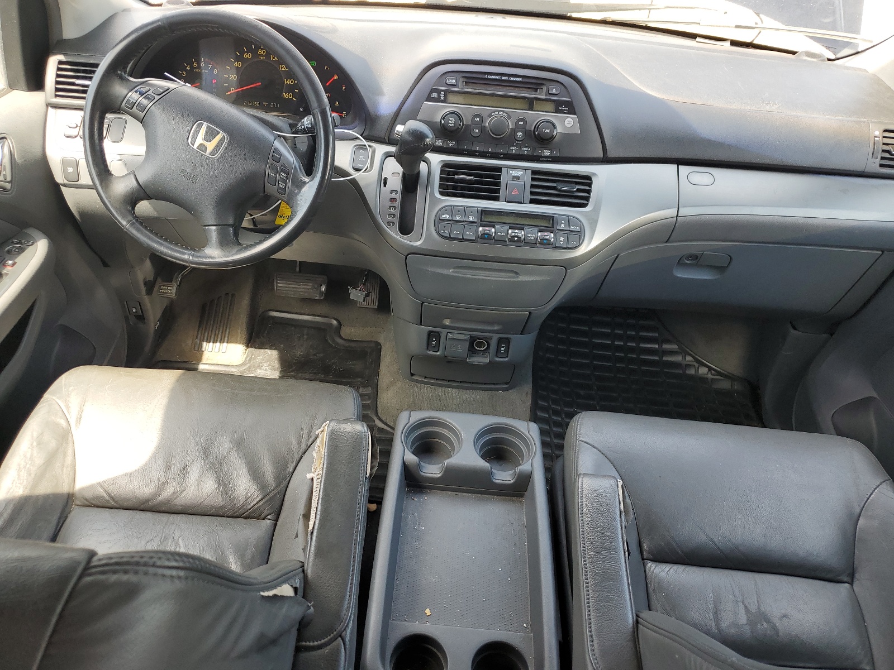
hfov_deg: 67.3
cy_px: 335
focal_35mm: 26
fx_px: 671
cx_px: 447
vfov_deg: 53.1
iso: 50
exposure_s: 1/172
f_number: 1.5
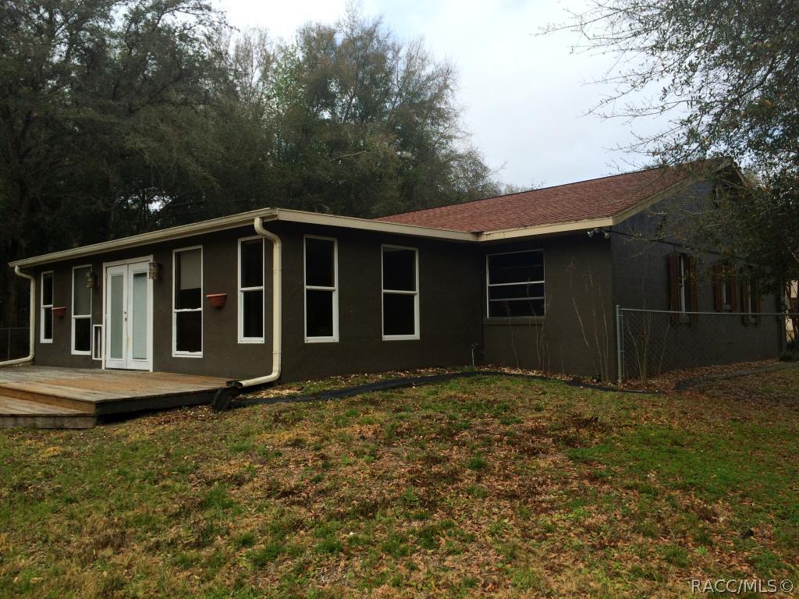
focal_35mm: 29
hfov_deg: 61.7
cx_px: 400
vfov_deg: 48.2
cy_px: 300
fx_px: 669
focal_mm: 4.15
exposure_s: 1/1109
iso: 32
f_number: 2.2
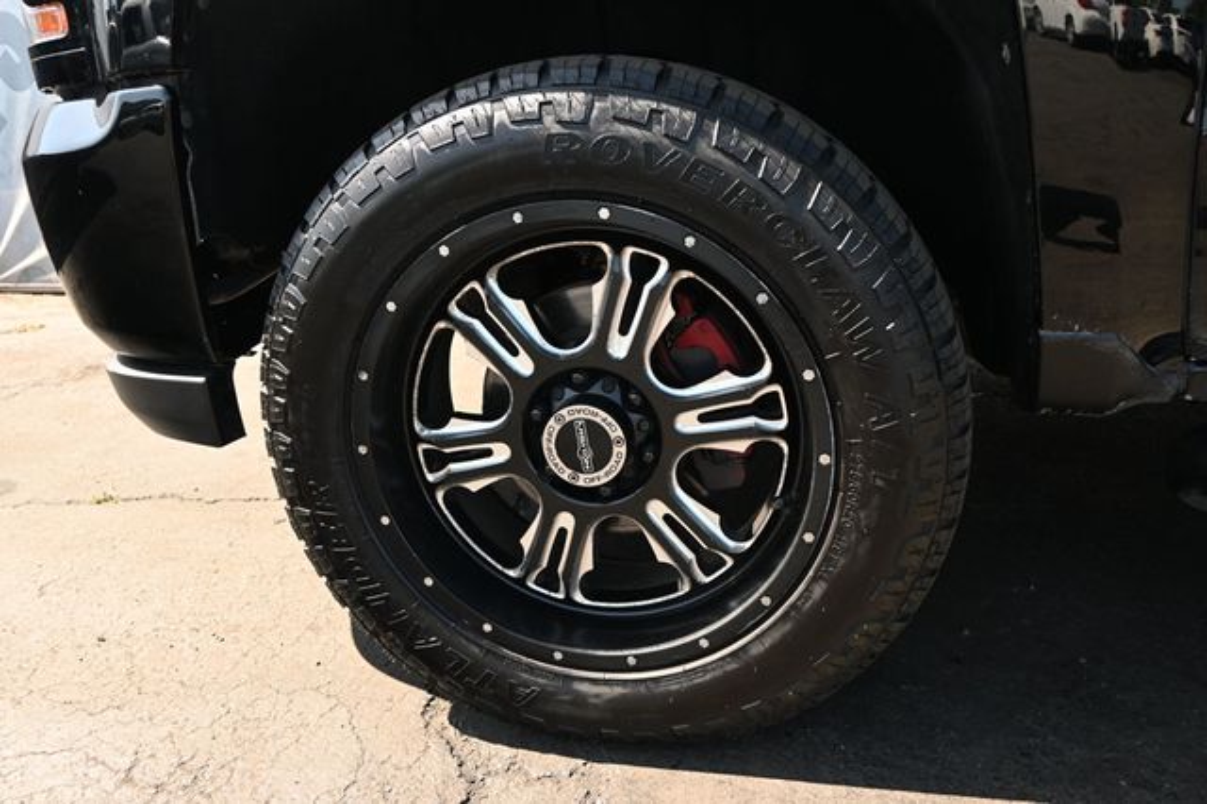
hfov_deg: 66.0
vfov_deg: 46.7
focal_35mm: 28
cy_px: 402
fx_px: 930
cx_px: 604
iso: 200
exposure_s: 1/250
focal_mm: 18.5
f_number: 4
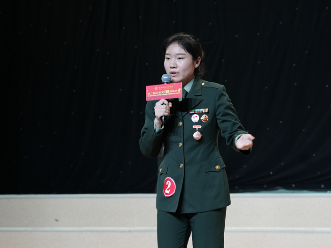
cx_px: 187
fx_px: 1023
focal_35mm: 107
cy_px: 124
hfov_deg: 18.4
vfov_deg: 13.8
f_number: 4
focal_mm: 98
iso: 400
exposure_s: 1/100
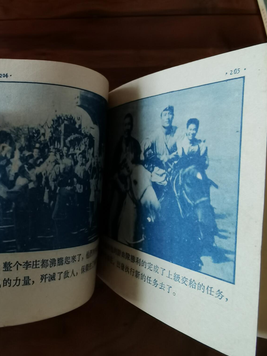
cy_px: 147
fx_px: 329
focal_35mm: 32
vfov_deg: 56.5
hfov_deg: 44.1
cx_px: 126
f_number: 2.2
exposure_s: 1/25
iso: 400
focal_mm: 2.26
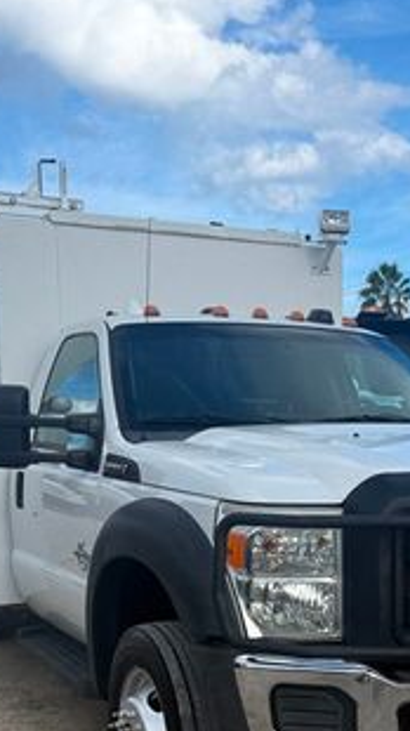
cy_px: 549
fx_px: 1045
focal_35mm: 54
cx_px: 304
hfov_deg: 22.0
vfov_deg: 37.6
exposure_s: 1/3759
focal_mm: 6.76
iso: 80
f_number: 1.78
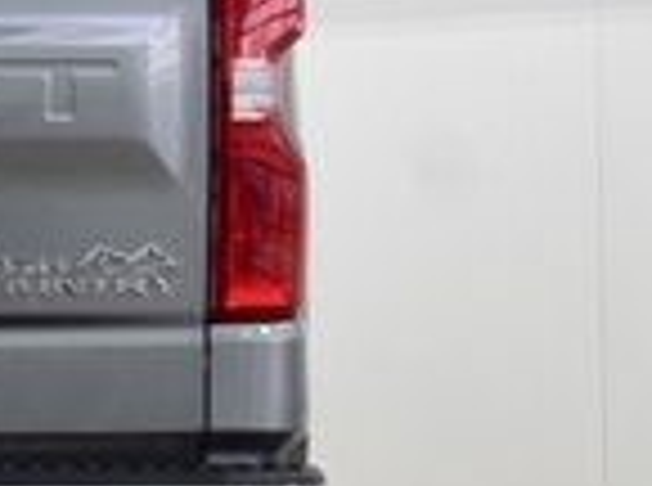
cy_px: 254
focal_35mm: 230
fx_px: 4321
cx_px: -463
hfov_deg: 8.4
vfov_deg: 6.4
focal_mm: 36
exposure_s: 1/60
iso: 1600
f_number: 6.3
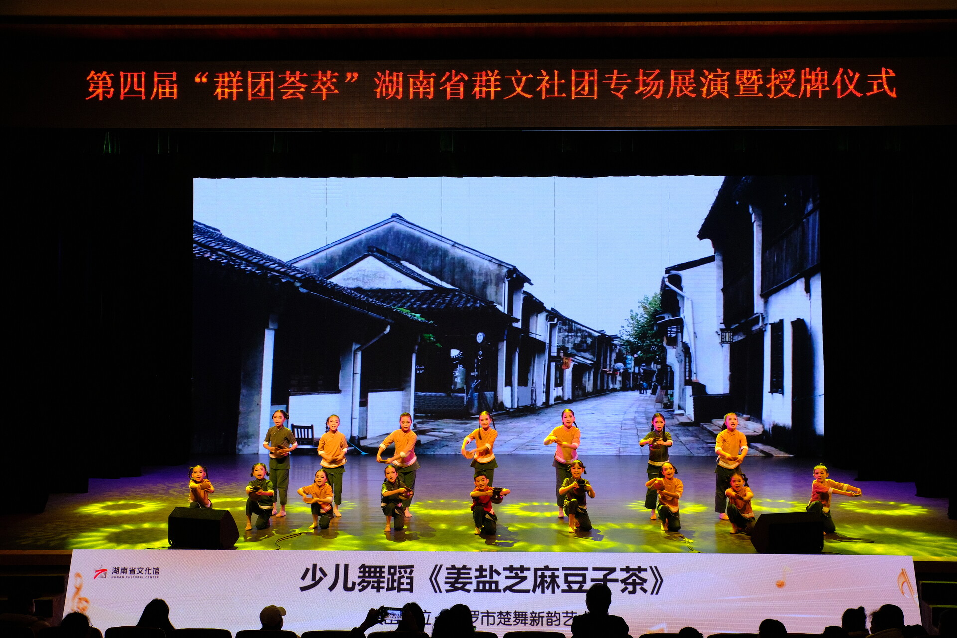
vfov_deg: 33.4
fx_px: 1063
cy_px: 319
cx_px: 478
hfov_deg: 48.5
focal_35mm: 40
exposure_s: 1/50
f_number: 7.1
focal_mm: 26.6
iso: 800
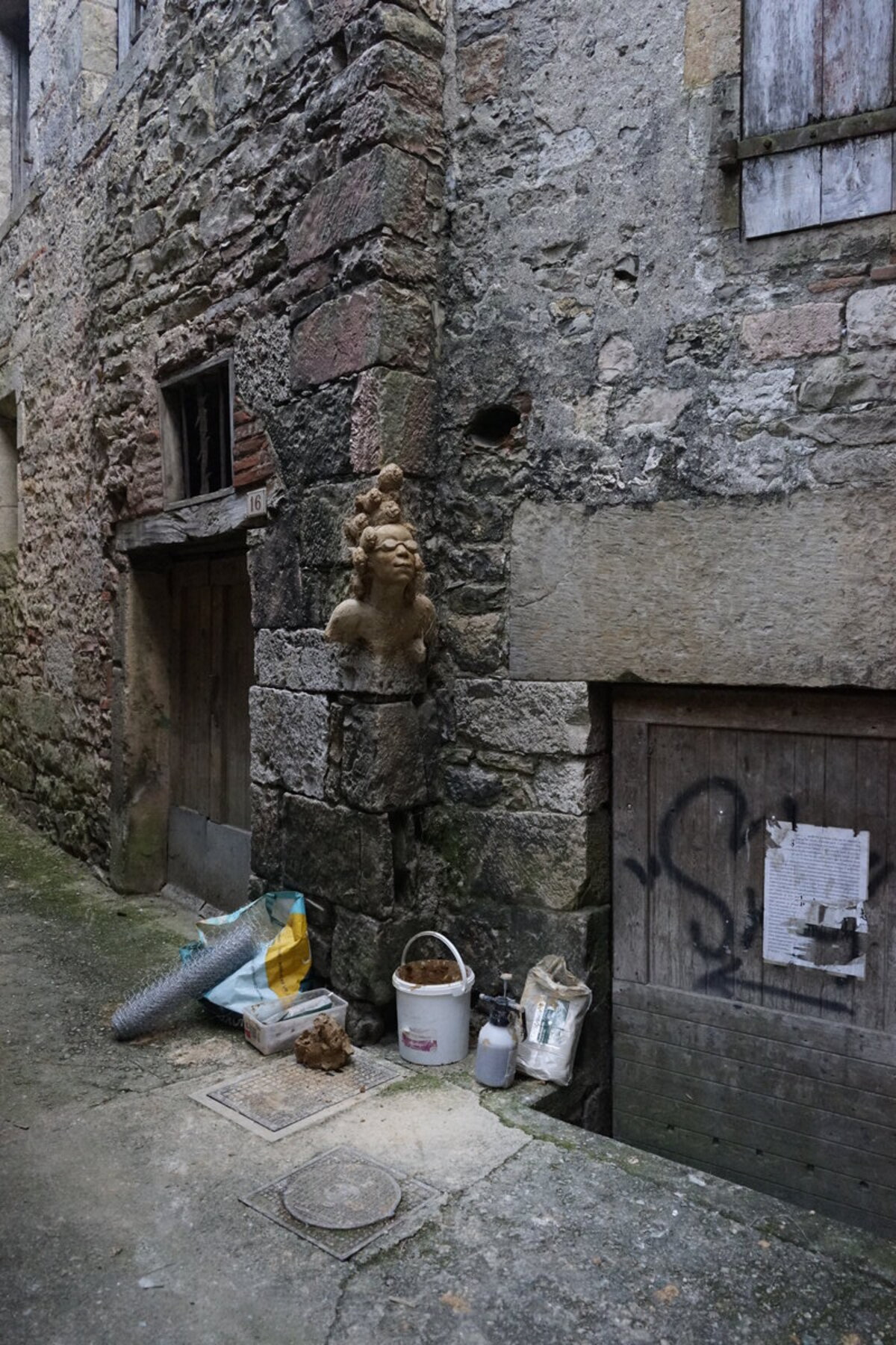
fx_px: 1045
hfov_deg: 46.4
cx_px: 448
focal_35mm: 28
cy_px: 672
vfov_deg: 65.5
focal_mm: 28
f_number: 3.5
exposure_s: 1/160
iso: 4000
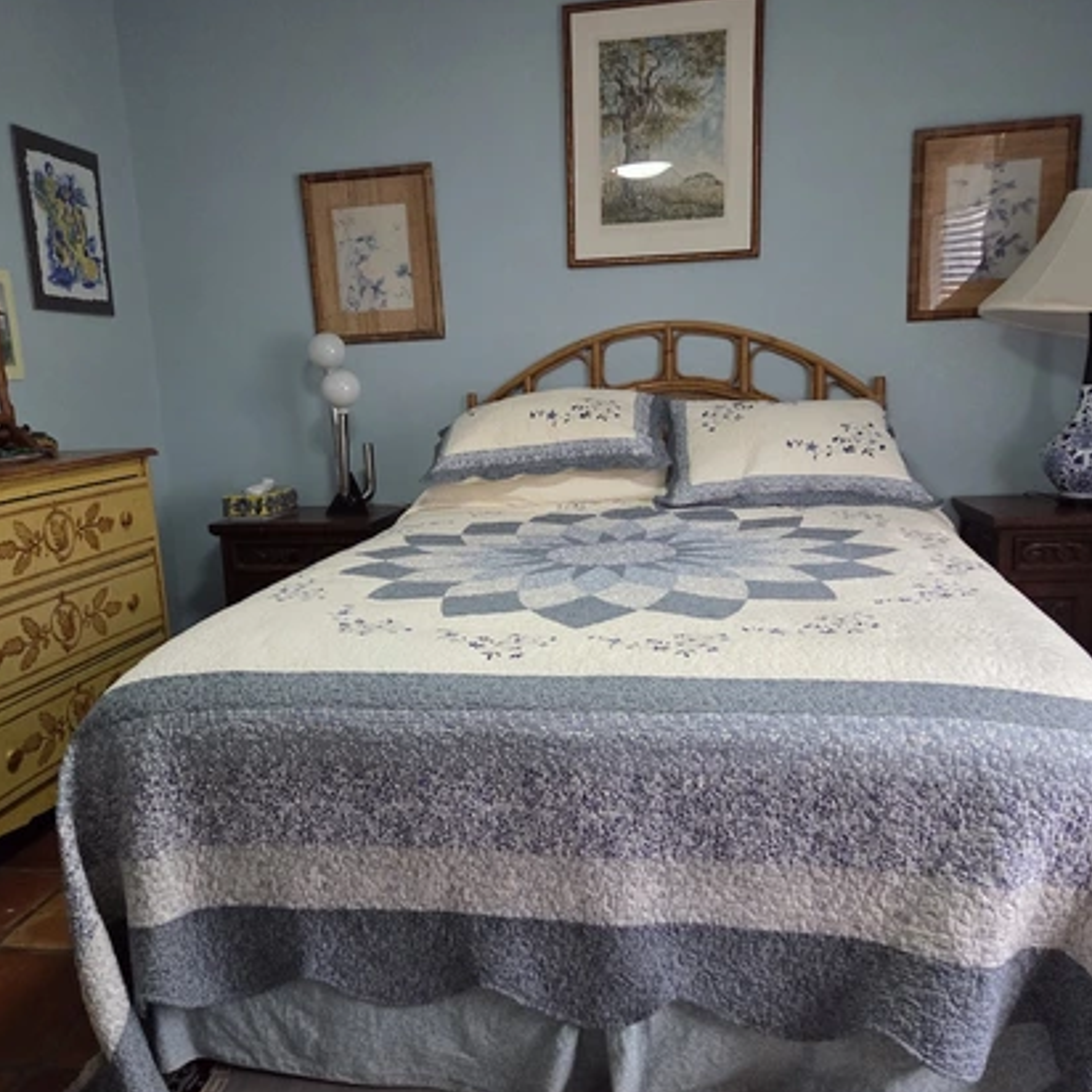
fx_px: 999
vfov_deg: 57.3
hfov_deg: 57.3
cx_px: 514
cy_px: 551
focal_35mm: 28
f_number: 1.8
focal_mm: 5.4
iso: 1000
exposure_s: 1/120
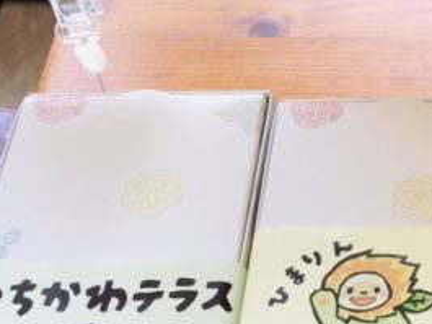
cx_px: 624
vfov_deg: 13.6
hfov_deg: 16.7
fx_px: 1348
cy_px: 259
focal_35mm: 108
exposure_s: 1/120
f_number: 1.8
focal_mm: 4
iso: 32
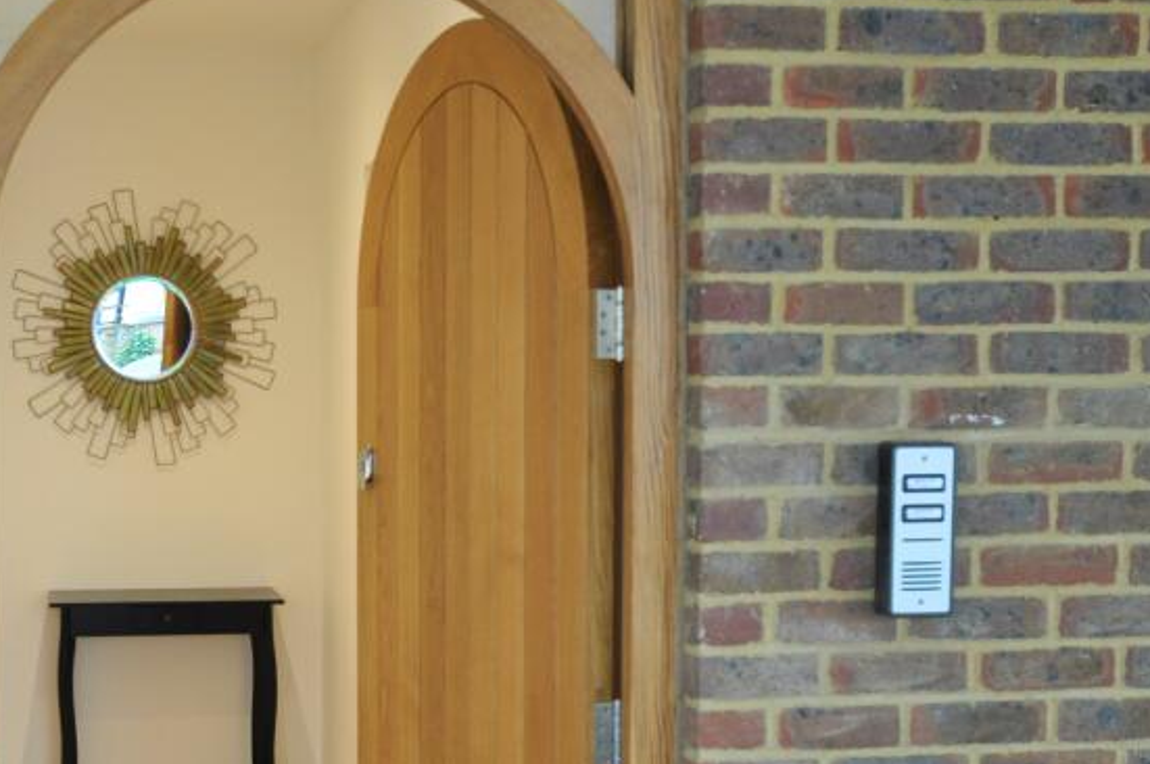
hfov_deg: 36.7
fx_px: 1689
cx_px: 290
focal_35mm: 53
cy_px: 516
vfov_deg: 25.3
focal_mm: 19
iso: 800
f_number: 4
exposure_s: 1/60
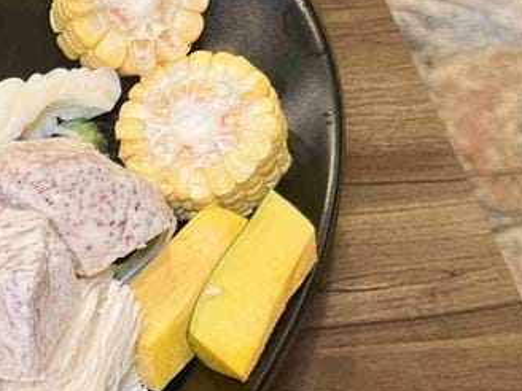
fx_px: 1433
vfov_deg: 15.3
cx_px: -196
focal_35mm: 95
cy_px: 401
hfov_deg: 18.8
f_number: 1.5
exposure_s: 1/60
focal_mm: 5.7
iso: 80
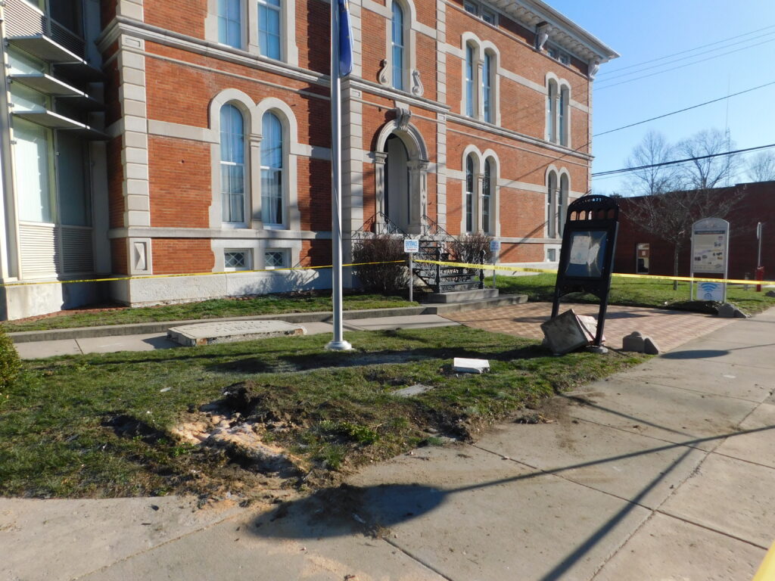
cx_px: 388
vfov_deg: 58.9
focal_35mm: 23
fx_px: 515
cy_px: 290
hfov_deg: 73.9
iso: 125
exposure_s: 1/1000
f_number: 3
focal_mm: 4
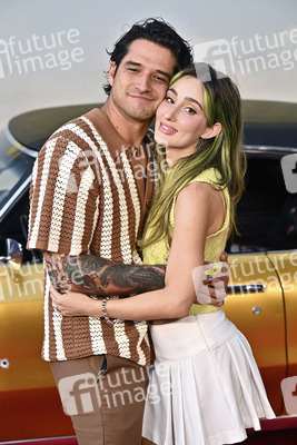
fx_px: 1076
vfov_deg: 23.4
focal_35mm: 87
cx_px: 148
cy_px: 222
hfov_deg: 15.7
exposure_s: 1/320
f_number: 4.5
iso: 2500
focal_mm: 87
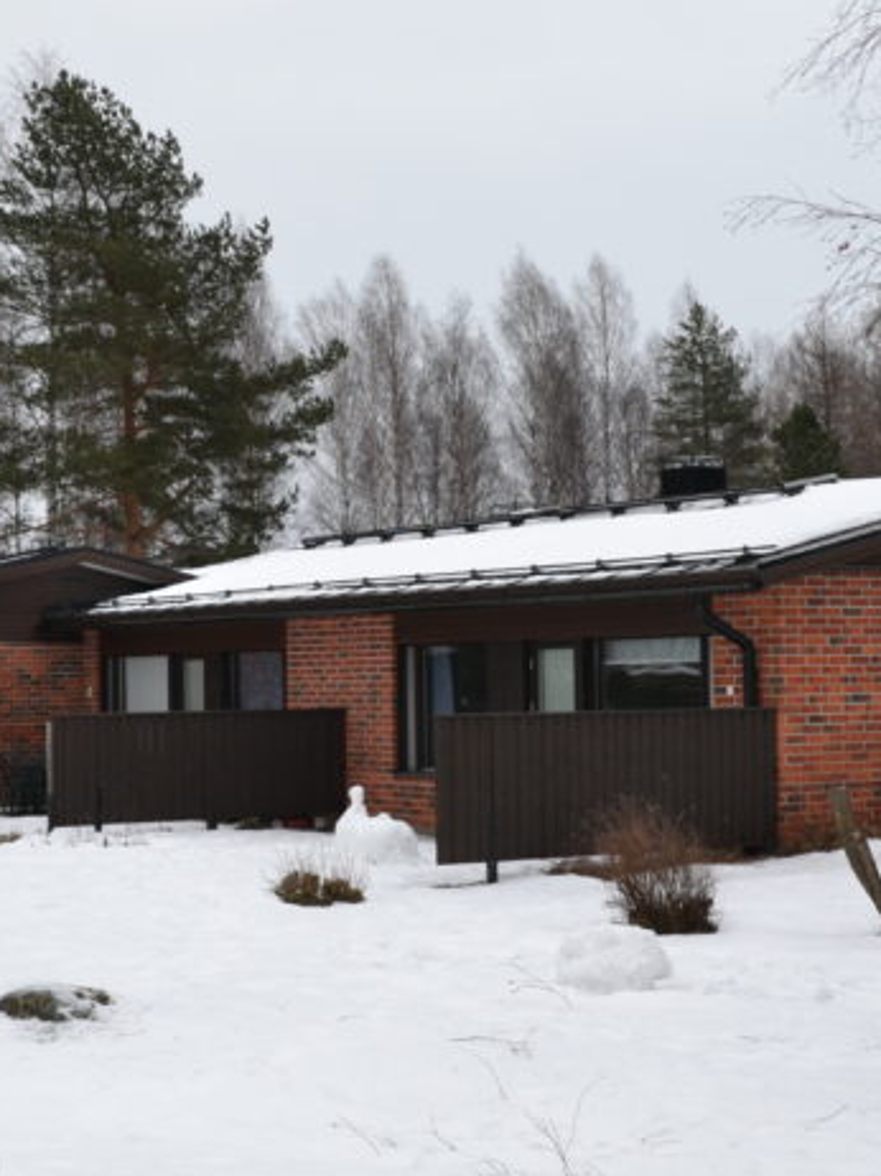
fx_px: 2174
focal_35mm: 64
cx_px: 255
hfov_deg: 22.8
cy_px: 663
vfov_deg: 30.2
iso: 400
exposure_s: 1/100
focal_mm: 20
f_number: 5
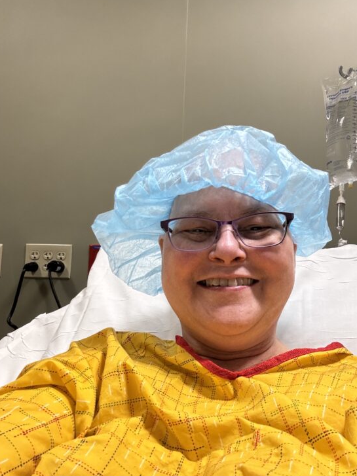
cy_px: 254
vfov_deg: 55.3
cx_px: 189
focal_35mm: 33
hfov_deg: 42.9
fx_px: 454
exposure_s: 1/60
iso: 320
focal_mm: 2.69
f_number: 1.9
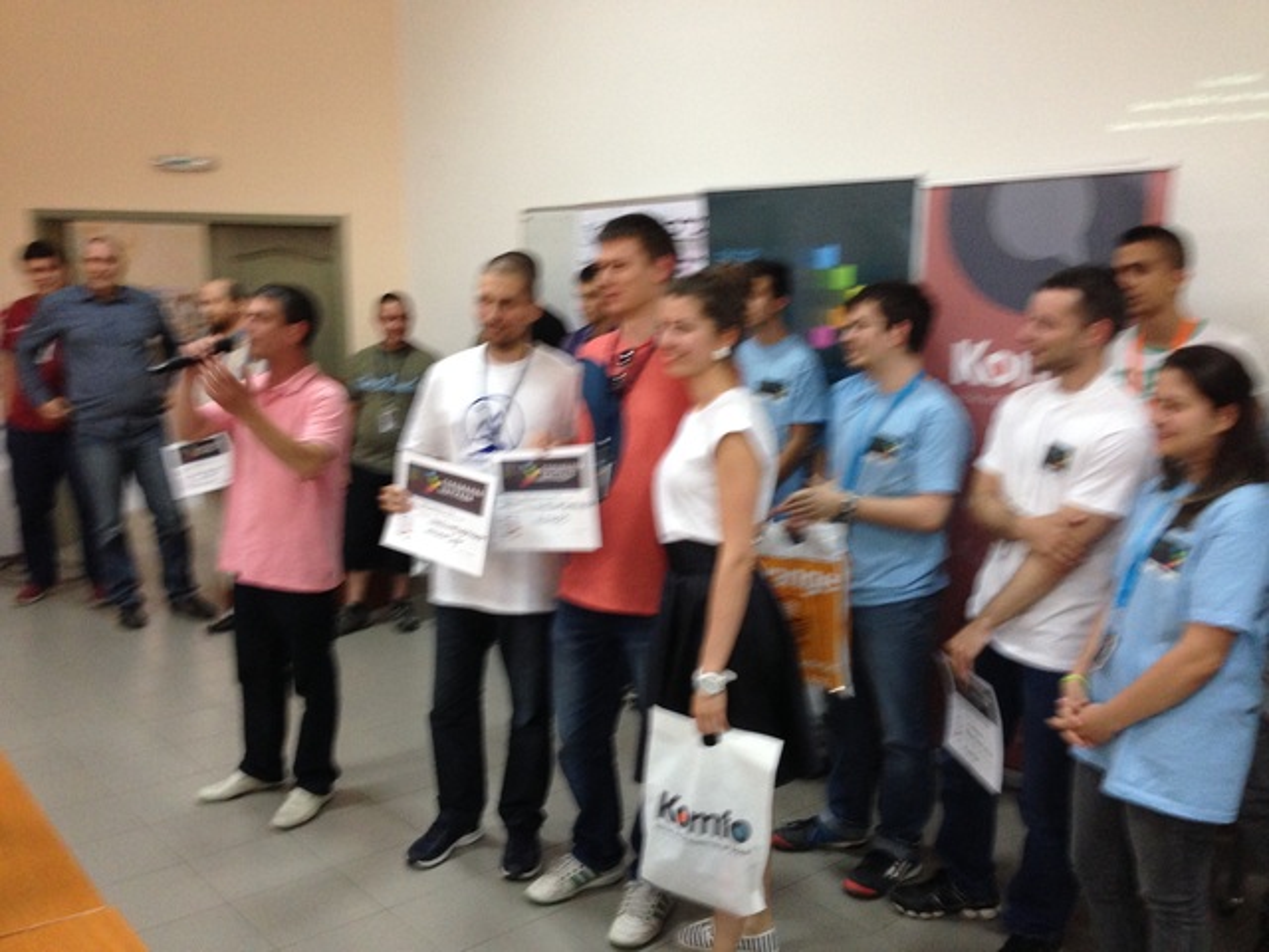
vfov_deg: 42.9
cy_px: 476
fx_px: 1210
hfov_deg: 55.4
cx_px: 634
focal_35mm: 33
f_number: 2.4
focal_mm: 4.12
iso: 200
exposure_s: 1/20
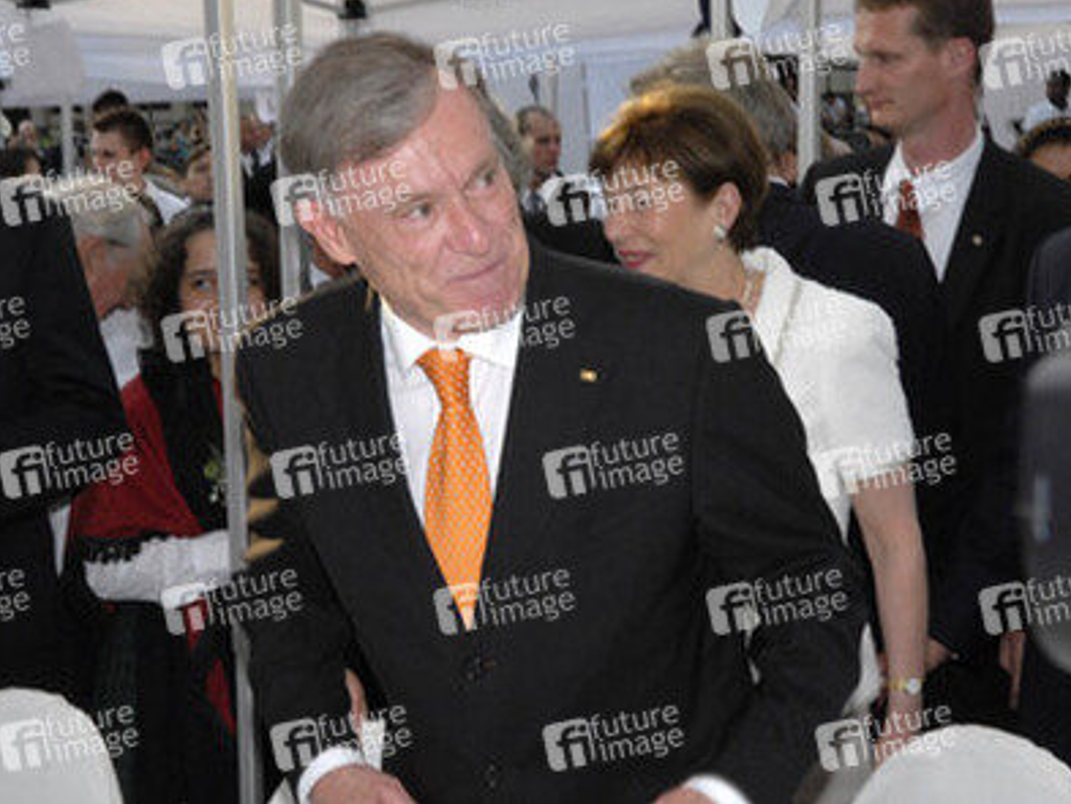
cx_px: 537
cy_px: 398
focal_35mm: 91
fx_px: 2802
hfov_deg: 21.6
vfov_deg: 16.3
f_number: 18
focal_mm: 55
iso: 640
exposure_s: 1/160
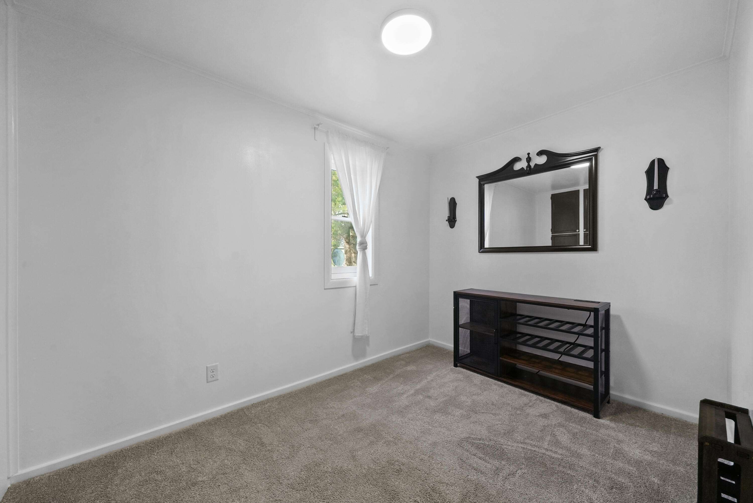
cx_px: 376
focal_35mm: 13
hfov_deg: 108.3
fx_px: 272
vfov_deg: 85.5
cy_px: 252
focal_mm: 13
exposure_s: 1/15
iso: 2000
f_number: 9
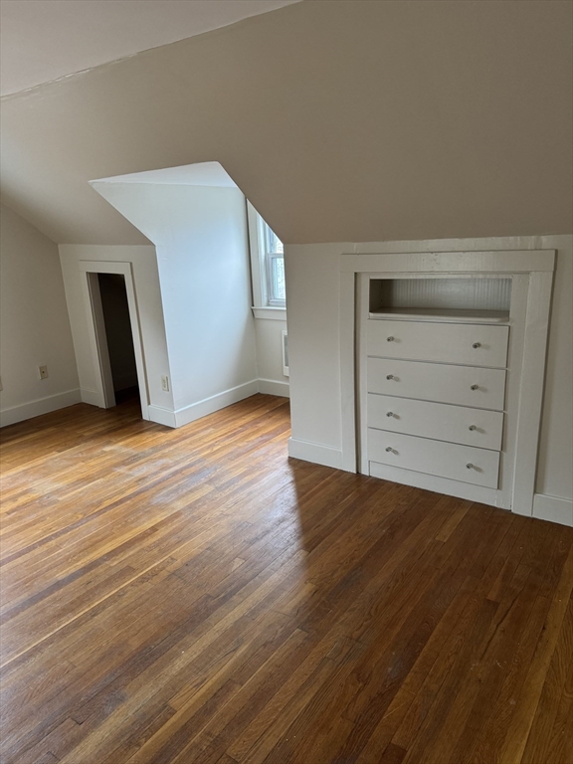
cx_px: 286
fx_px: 530
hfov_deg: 56.8
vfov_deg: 71.6
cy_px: 382
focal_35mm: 24
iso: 200
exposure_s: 1/68
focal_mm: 6.76
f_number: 1.78
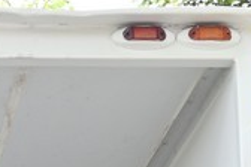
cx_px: -155
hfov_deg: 12.3
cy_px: 537
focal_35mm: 157
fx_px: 1095
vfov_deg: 7.5
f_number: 6.7
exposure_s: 1/45
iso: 100
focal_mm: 24
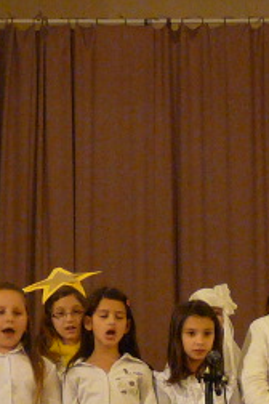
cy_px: 382
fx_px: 1838
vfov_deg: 12.4
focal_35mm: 164
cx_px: 290
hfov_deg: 8.3
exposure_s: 1/15
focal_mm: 6.2
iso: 400
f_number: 3
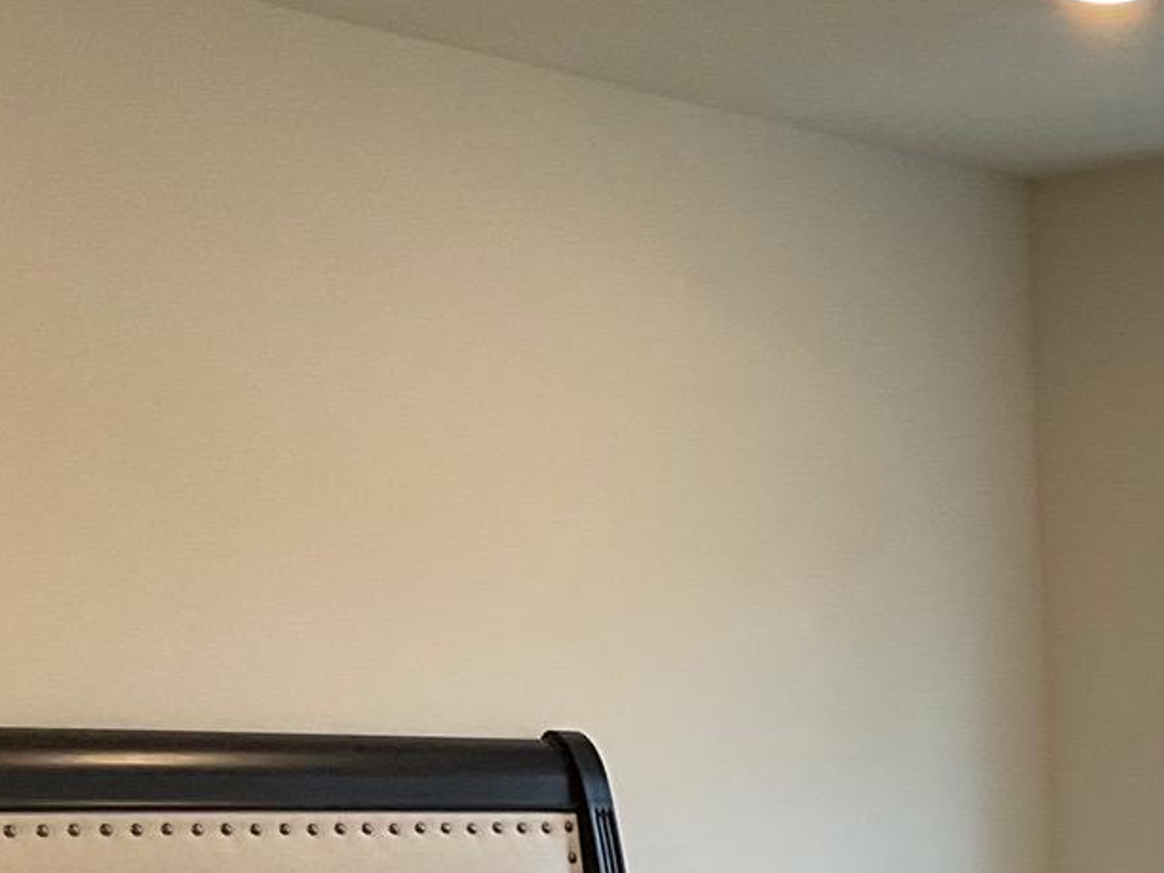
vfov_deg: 14.0
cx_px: 1402
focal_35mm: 97
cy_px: 1432
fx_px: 3262
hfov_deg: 19.1
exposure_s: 1/60
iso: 50
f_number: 1.8
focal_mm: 3
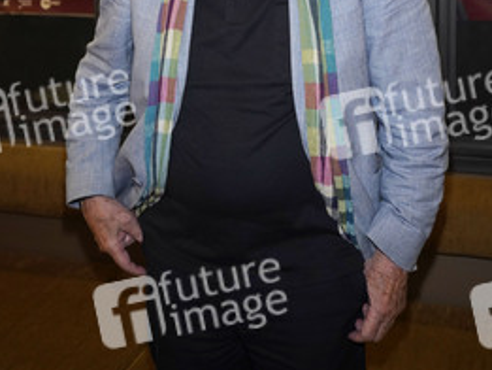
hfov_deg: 34.3
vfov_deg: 25.1
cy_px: 21
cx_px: 245
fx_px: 796
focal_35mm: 56
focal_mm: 38
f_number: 5.6
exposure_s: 1/100
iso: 2000
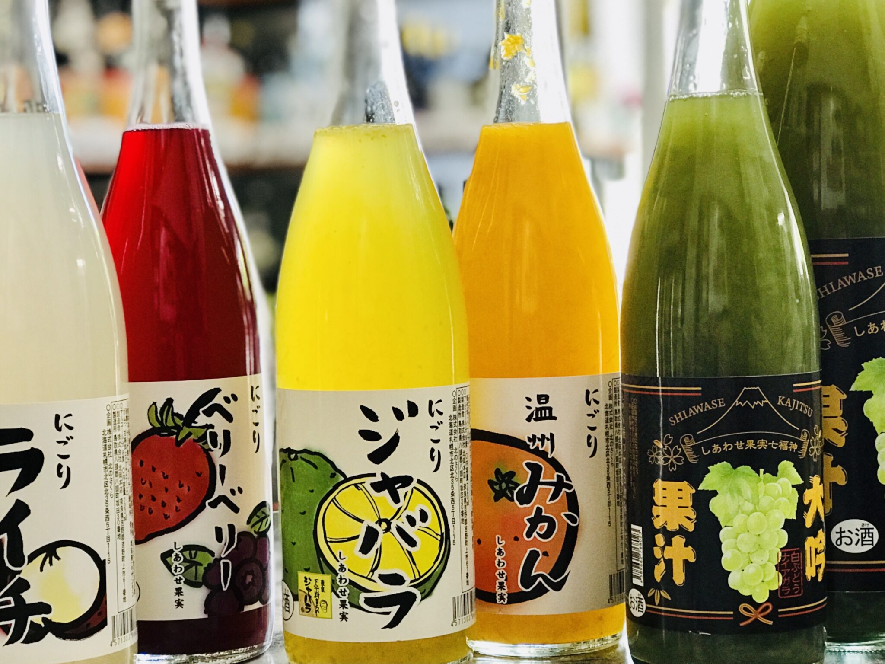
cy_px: 332
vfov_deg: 25.7
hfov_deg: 33.8
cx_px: 442
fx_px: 1457
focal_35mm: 57
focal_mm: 6.6
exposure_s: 1/60
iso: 100
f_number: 2.8
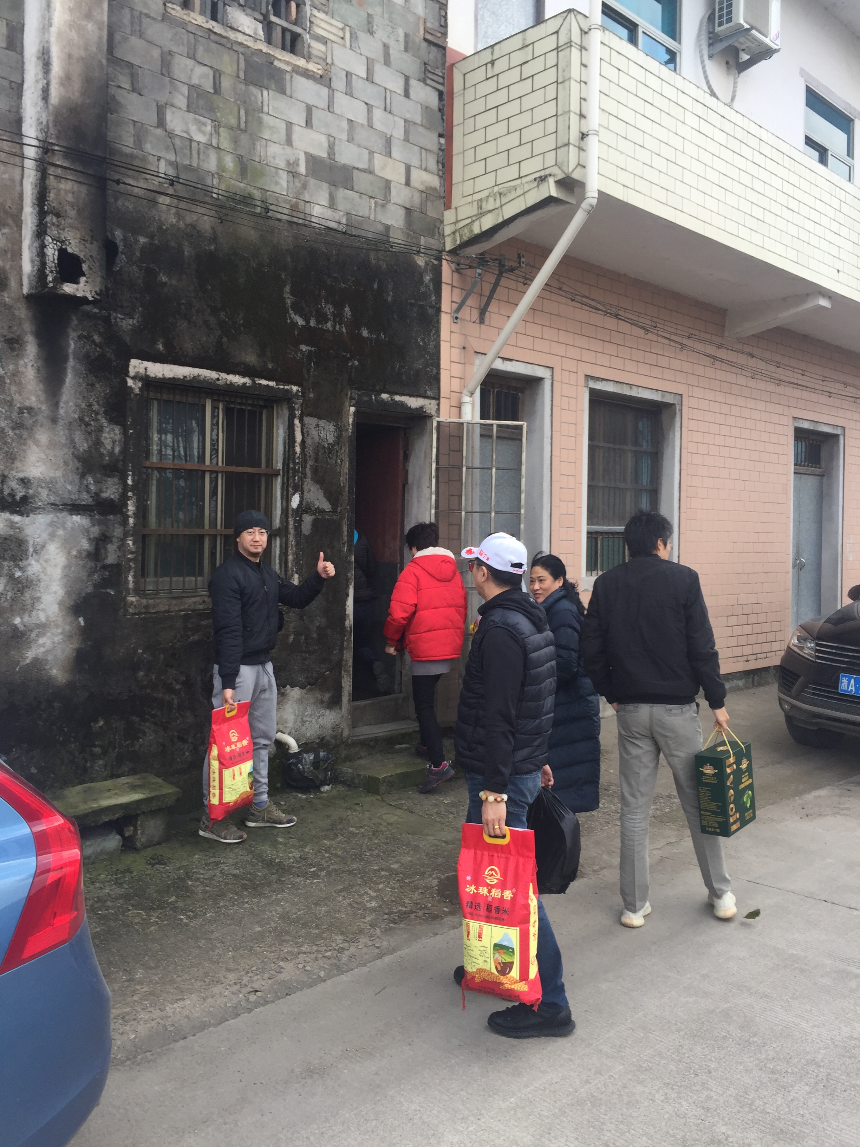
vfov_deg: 61.7
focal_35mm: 29
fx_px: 961
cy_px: 574
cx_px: 430
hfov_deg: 48.2
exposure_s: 1/344
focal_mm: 4.15
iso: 32
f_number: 2.2
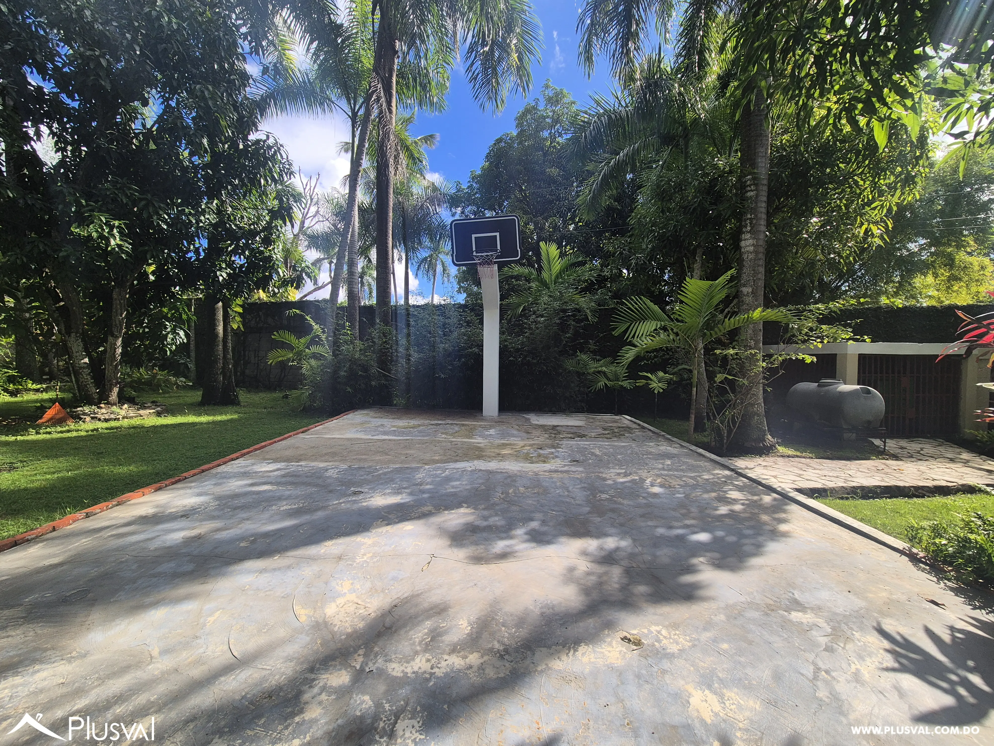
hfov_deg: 106.2
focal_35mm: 13
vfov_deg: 89.9
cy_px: 373
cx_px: 497
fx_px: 373
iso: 50
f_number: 2.2
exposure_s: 1/1204
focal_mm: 2.2
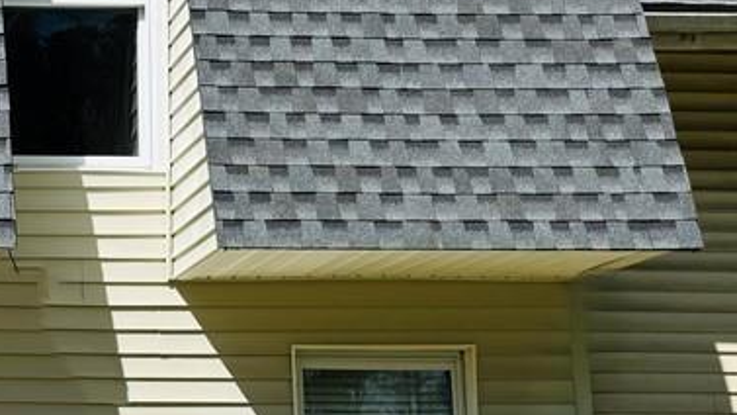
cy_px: 375
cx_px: -199
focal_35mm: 71
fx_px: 1387
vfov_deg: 16.8
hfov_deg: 25.8
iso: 80
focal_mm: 6.76
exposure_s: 1/6711
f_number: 1.78
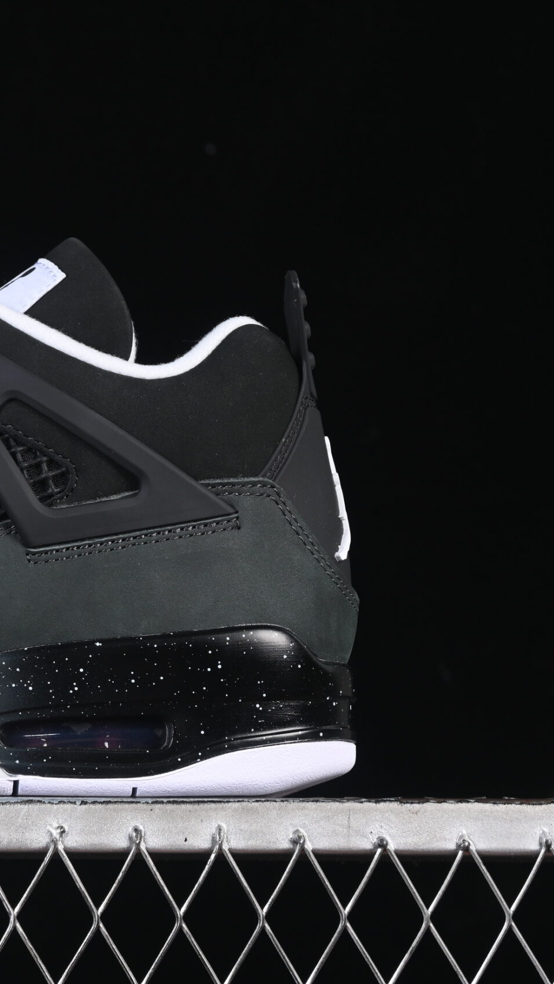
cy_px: 492
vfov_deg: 18.2
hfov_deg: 10.1
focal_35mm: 118
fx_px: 3082
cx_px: -137
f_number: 6.3
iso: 160
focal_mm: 50
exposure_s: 1/60
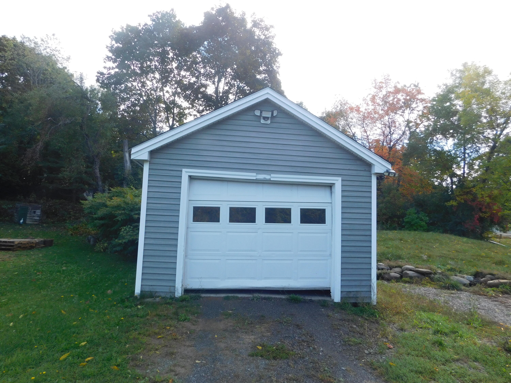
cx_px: 256
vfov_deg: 58.9
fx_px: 340
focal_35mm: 23
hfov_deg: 73.9
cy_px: 192
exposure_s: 1/500
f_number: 3
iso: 125
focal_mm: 4
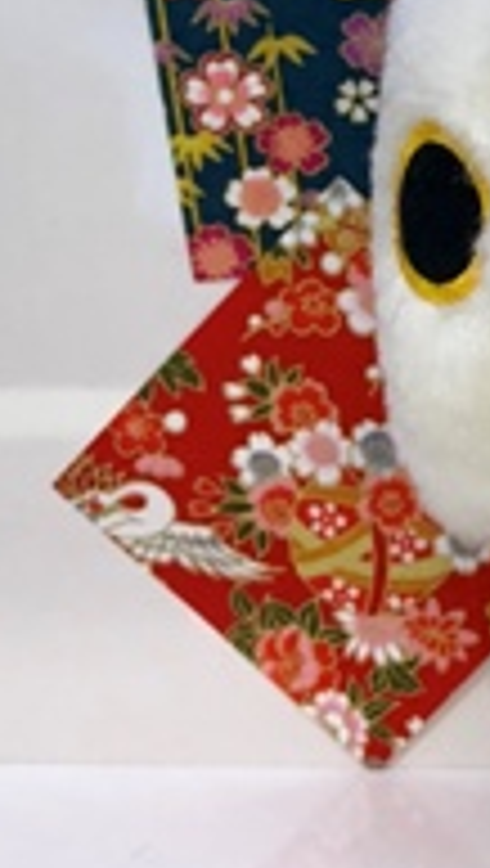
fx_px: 2326
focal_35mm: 101
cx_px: 850
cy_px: 108
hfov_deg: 11.3
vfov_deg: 20.7
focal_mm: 4
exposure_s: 1/31
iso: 32
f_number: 1.8
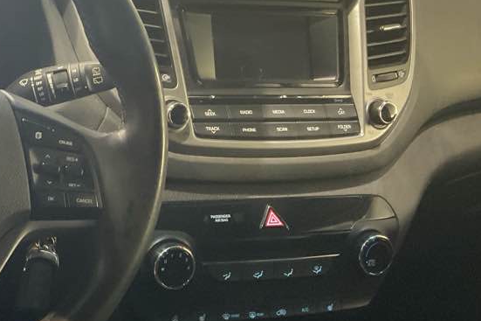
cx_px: 34
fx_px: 828
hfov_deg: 30.7
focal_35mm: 62
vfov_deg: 21.9
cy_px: 145
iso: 320
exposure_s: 1/40
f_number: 1.8
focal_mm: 3
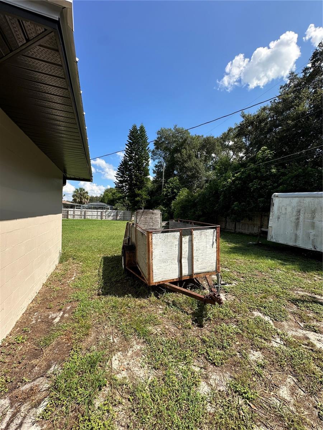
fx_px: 174
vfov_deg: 102.1
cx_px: 162
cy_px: 215
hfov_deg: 85.7
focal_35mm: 14
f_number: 2.2
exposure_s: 1/1304
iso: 50
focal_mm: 2.22
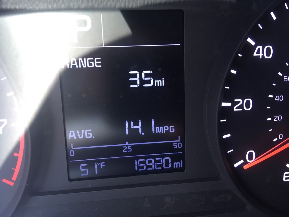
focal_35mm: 29
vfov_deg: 48.2
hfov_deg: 61.7
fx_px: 242
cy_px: 108
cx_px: 144
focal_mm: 4.15
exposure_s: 1/30
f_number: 2.2
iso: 64
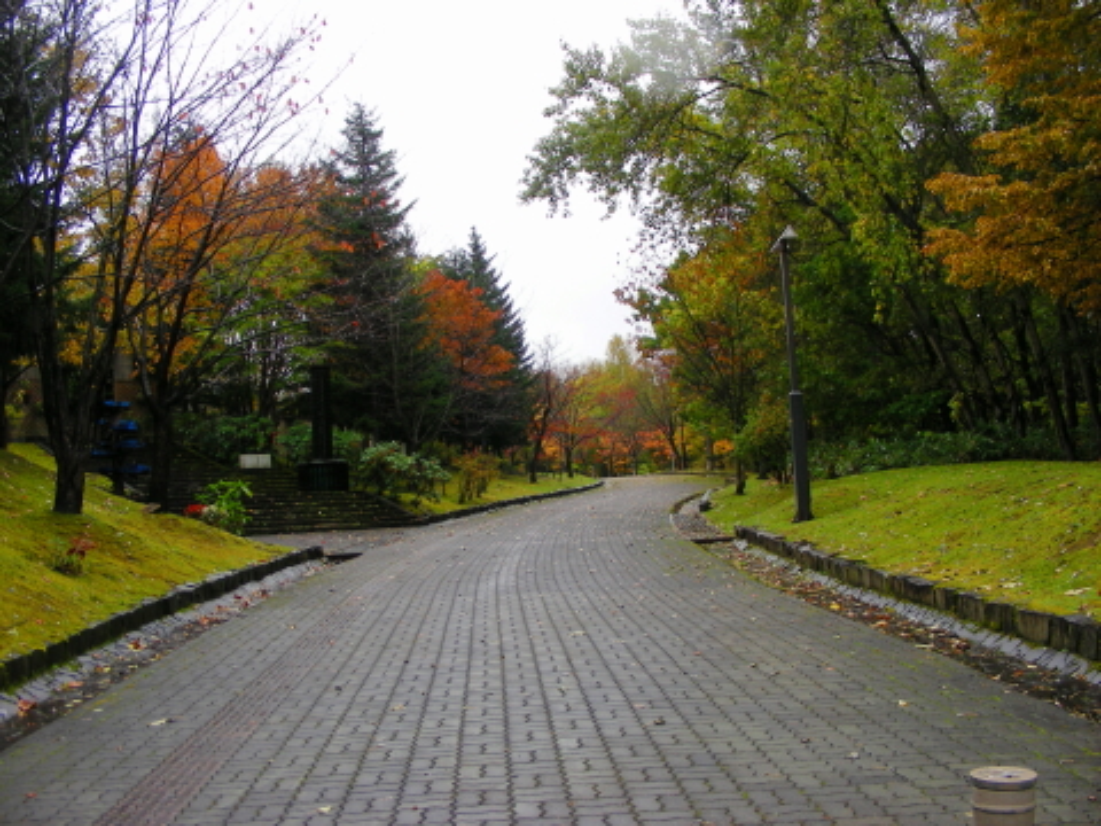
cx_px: 550
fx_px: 1209
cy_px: 413
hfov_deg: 49.0
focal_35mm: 38
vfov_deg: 37.7
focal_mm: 6.3
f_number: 3.5
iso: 50
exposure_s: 1/53
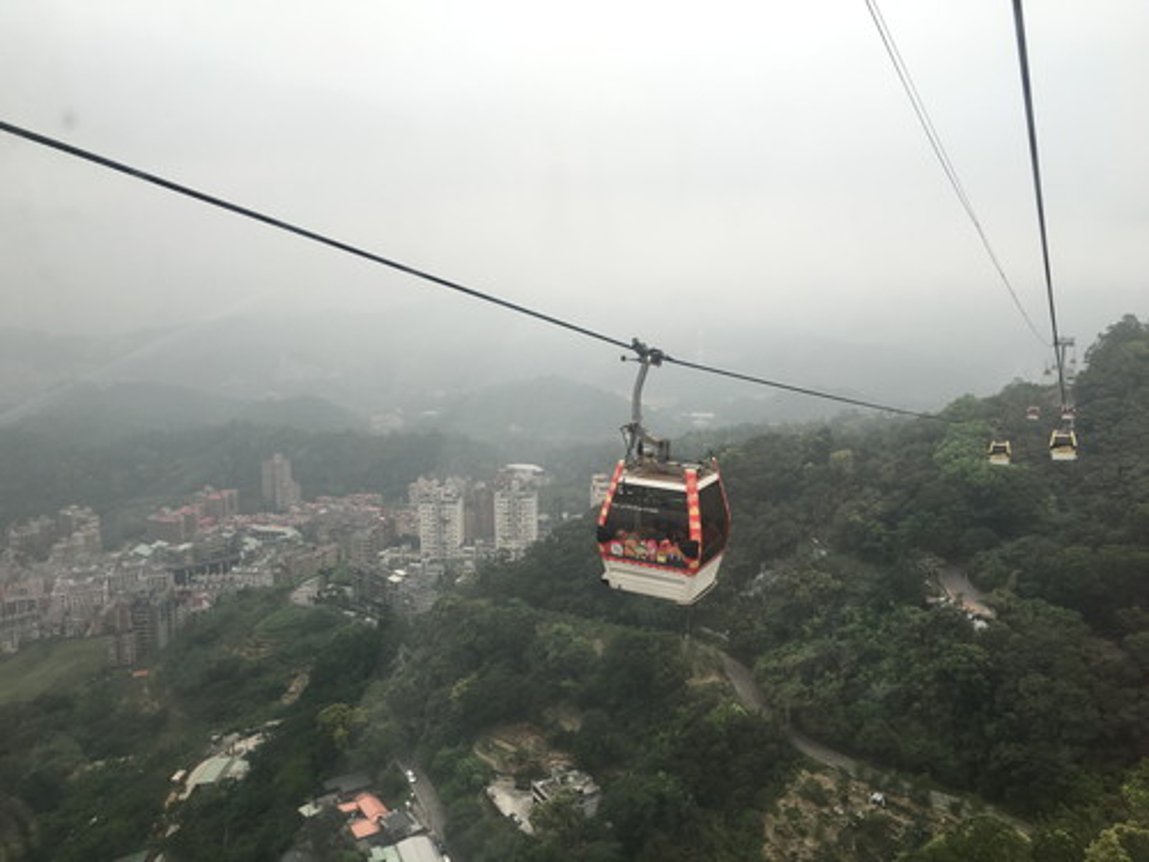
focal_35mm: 29
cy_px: 431
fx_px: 963
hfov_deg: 61.7
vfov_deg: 48.2
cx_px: 574
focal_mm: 4.15
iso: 25
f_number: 2.2
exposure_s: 1/222
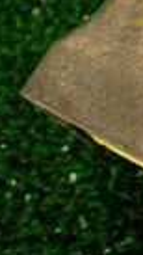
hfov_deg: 7.2
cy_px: -2
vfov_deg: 13.8
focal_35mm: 153
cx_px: 396
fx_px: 1032
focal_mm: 5.79
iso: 125
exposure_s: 1/60
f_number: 2.4
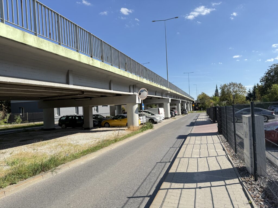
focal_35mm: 24
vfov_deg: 56.8
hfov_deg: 71.6
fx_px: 193
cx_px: 139
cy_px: 104
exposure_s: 1/2703
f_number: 1.78
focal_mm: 6.76
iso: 80
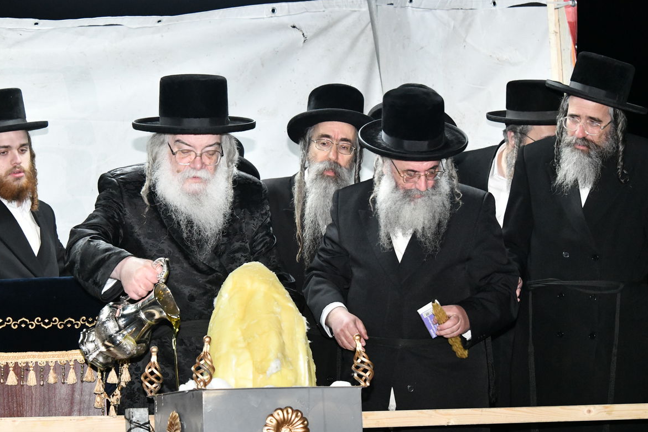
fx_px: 1979
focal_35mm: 110
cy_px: 235
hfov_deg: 18.6
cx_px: 277
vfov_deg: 12.4
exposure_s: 1/100
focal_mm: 92
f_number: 10
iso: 10000
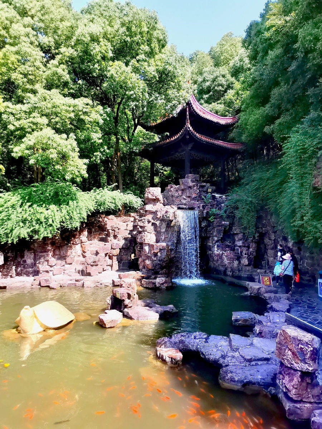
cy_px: 214
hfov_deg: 63.4
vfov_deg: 79.0
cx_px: 161
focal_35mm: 21
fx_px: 260
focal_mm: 2.23
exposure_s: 1/413
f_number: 2.2
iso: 50
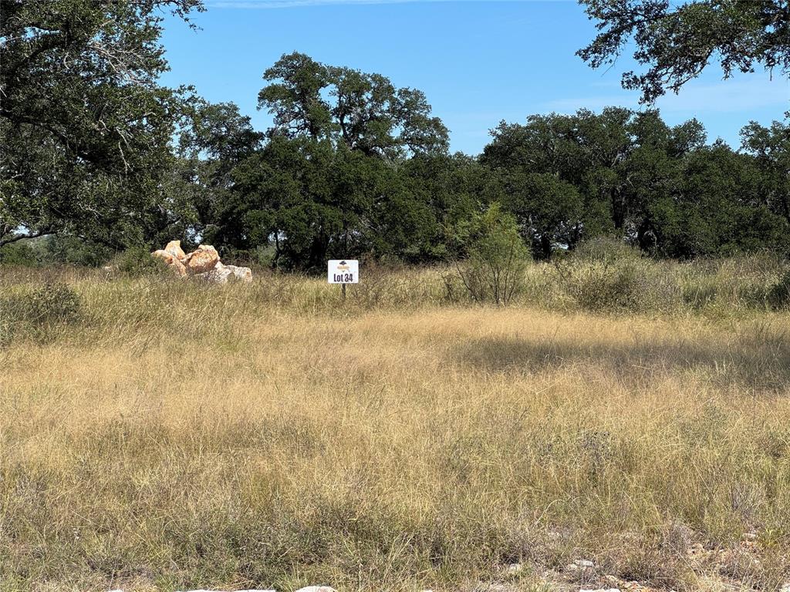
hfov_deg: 25.3
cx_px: 395
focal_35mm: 77
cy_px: 296
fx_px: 1757
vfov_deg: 19.1
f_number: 2.8
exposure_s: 1/732
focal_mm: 9
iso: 25
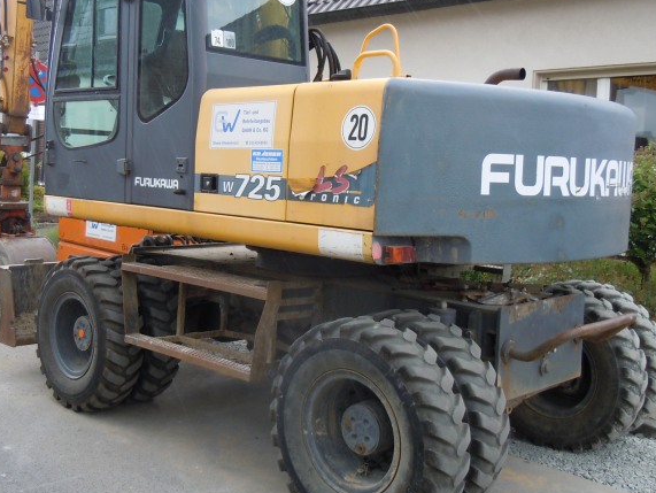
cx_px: 280
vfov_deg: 34.3
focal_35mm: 42
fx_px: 796
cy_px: 200
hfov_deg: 44.6
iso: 100
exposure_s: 1/100
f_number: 3.5
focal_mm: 5.4
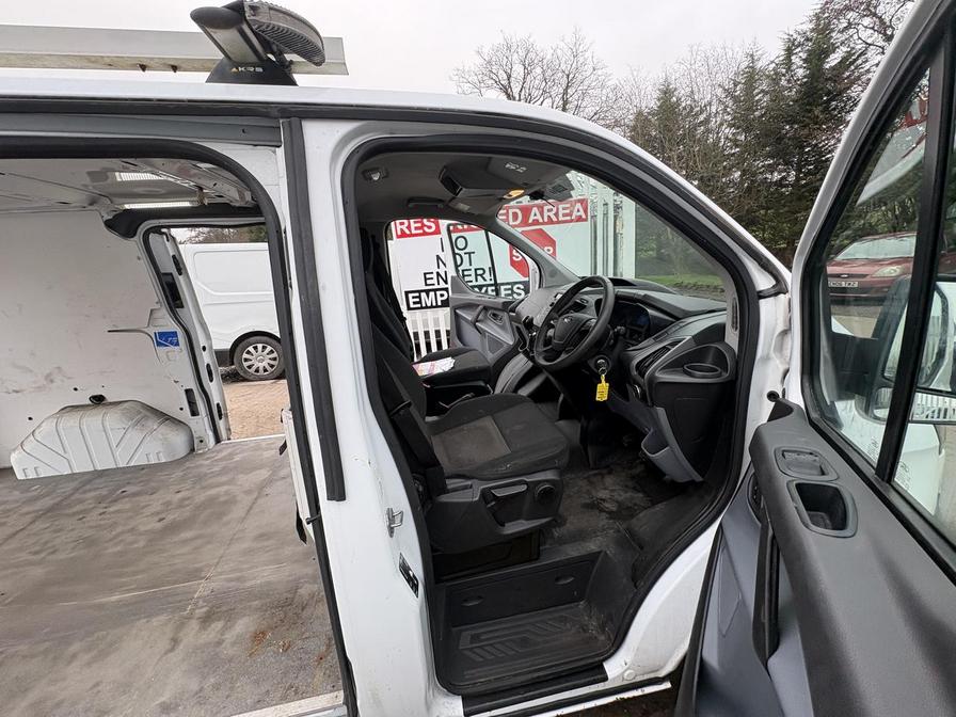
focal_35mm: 14
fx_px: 387
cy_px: 358
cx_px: 478
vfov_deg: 85.7
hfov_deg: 102.1
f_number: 2.2
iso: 50
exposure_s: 1/188
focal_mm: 2.22
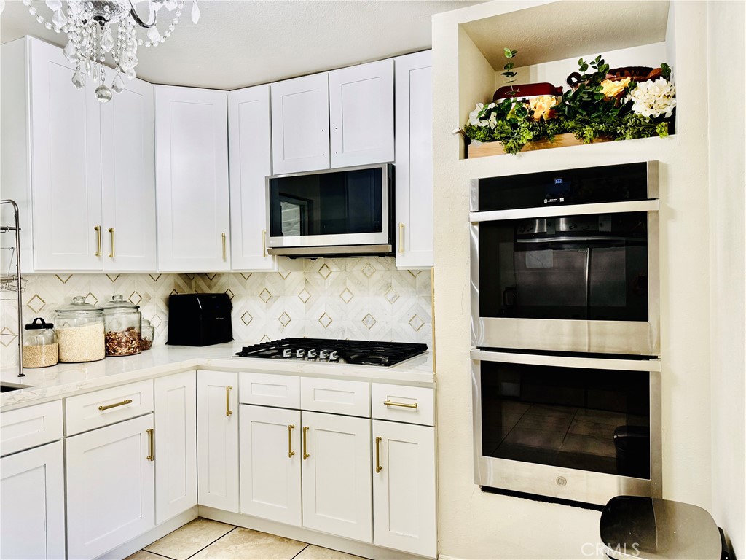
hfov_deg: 71.6
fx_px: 517
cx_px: 373
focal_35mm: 24
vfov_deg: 56.8
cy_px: 280
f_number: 1.78
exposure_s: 1/120
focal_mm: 6.76
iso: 160
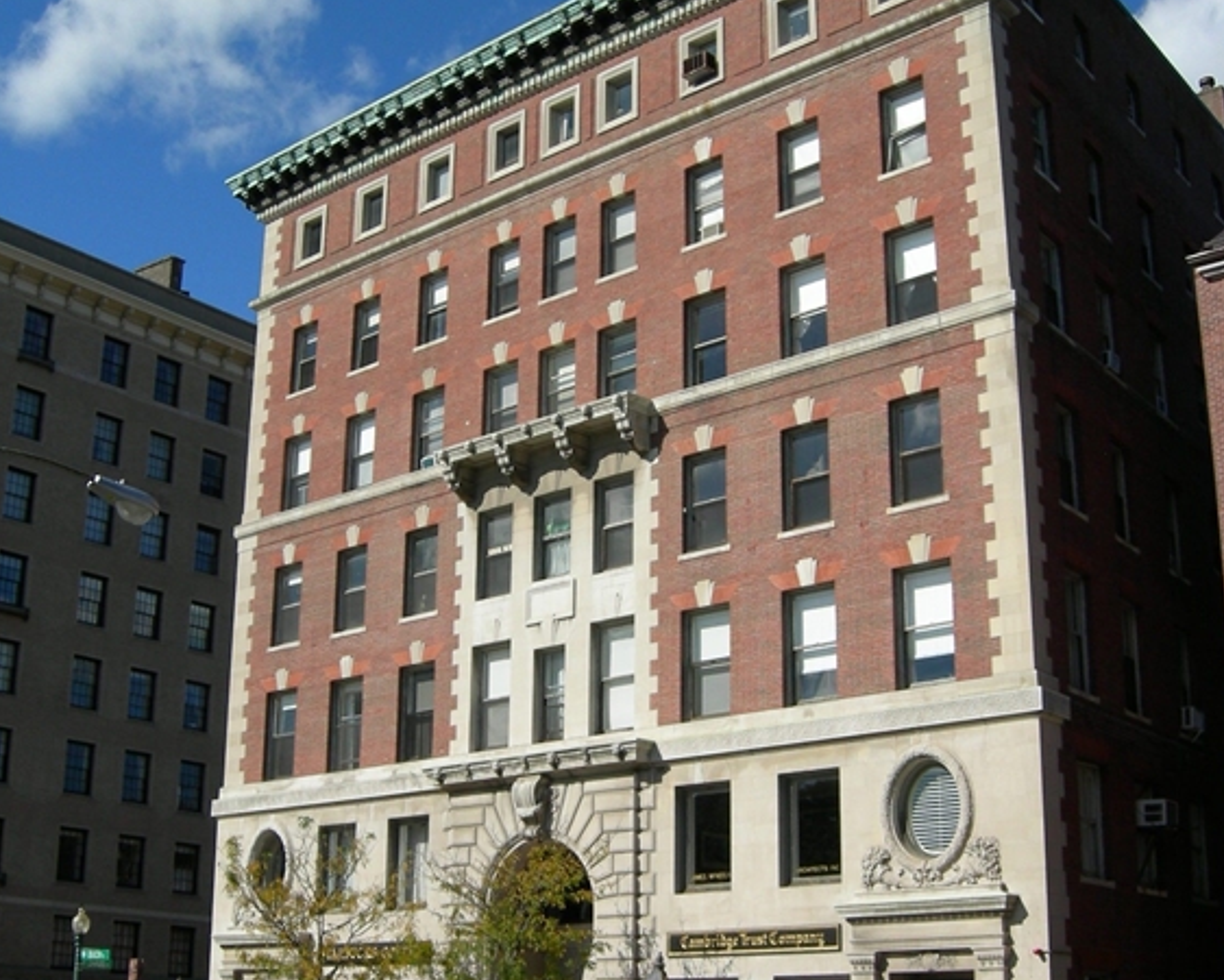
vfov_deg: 31.4
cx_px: 621
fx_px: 1739
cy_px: 555
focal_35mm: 48
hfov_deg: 38.8
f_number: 3.4
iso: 64
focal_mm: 7.5
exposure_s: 1/853
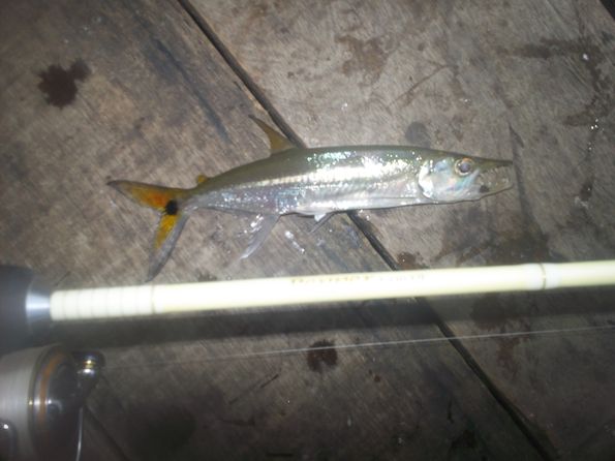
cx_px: 308
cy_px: 230
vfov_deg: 37.7
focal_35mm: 38
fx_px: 675
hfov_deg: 49.0
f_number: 4.5
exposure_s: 1/60
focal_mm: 6.3
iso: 80
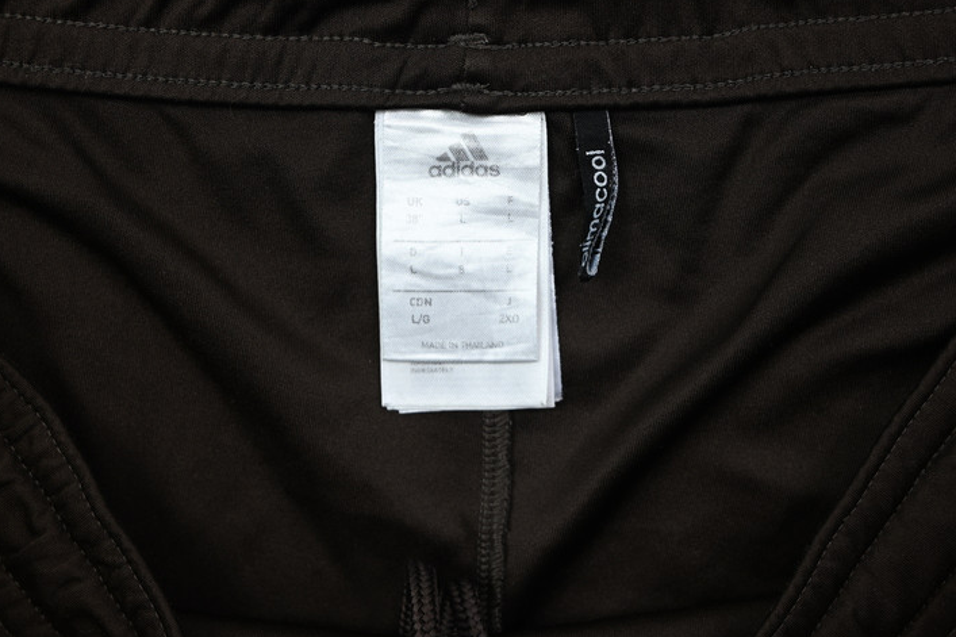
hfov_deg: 38.9
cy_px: 303
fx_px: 1354
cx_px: 497
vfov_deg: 26.5
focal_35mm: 51
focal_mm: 36
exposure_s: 1/100
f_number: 5
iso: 200
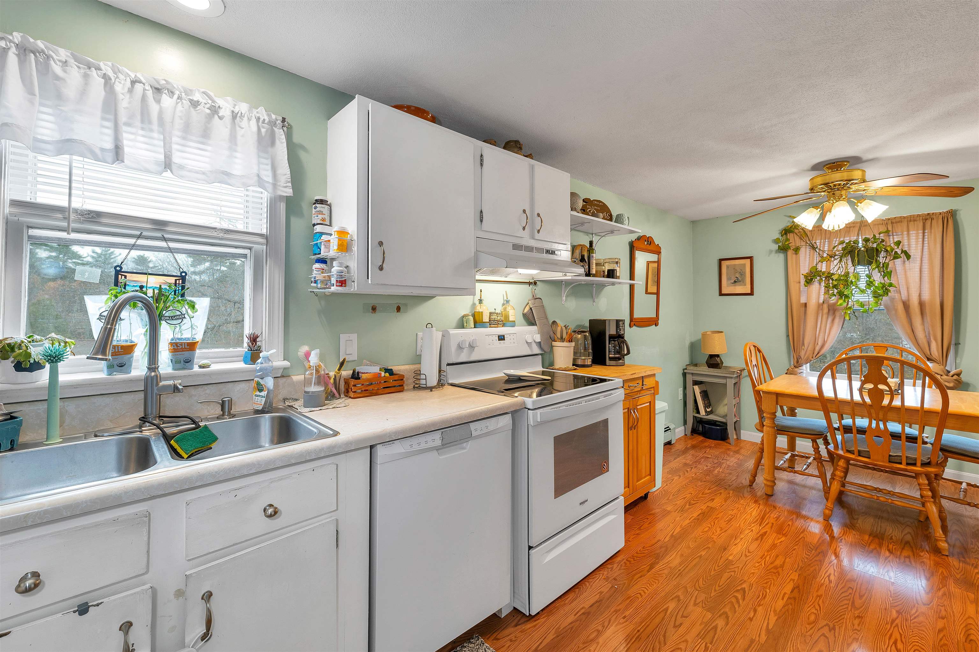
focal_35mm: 14
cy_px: 326
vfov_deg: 81.2
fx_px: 381
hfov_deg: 104.3
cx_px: 490
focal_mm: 14
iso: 400
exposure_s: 1/10
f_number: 8
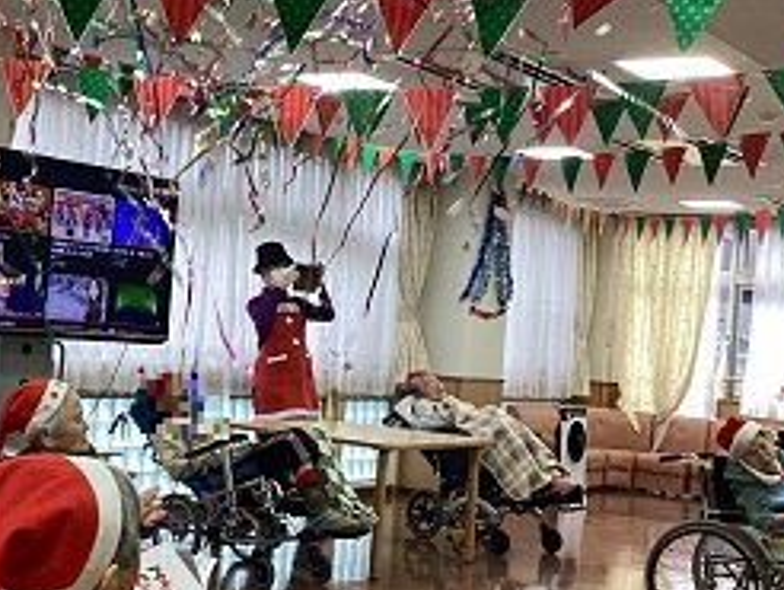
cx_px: 252
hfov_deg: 30.4
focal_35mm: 63
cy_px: 282
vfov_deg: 23.3
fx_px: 1428
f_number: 2.4
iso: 64
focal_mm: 3.3
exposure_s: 1/60
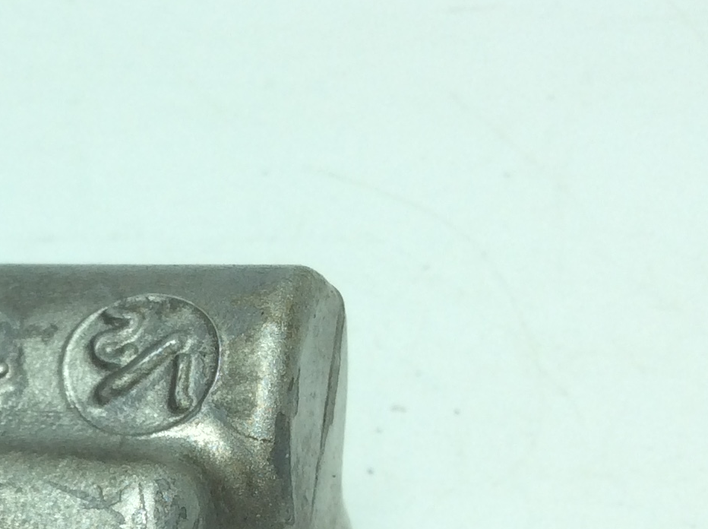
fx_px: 1818
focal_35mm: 89
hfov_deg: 20.2
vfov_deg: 16.3
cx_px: -210
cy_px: 474
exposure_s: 1/374
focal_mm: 3.3
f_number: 2.4
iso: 32
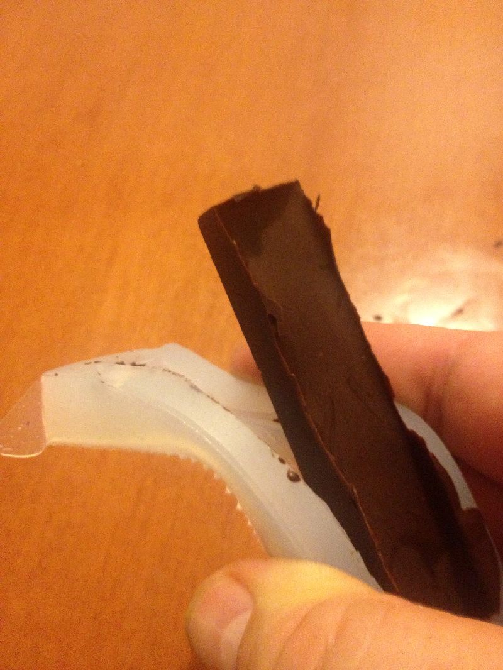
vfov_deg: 52.6
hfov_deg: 40.7
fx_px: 678
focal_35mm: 35
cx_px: 252
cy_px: 335
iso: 500
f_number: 2.4
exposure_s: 1/15
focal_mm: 4.28
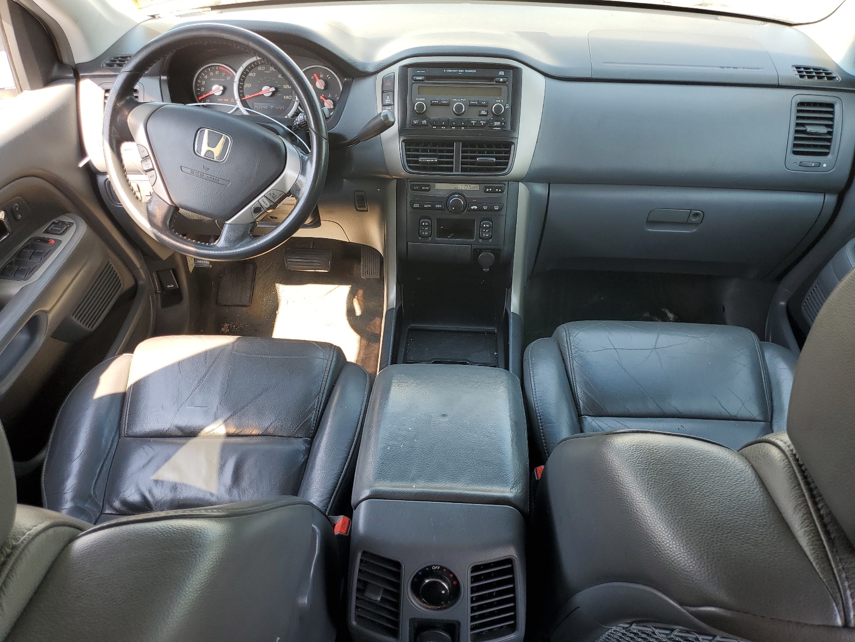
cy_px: 321
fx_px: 642
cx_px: 428
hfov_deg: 67.3
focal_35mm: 26
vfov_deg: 53.1
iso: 50
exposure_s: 1/185
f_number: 1.5
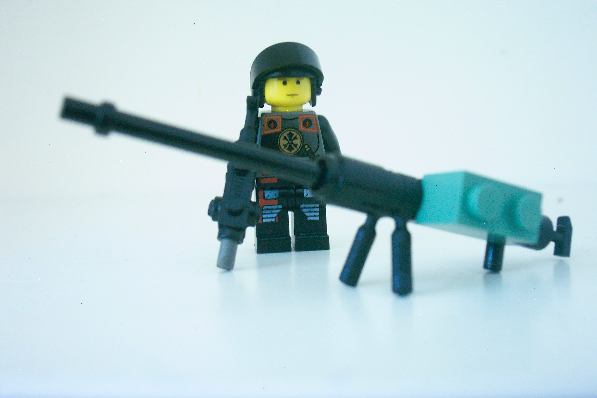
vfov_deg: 37.9
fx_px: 580
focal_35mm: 35
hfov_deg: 54.4
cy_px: 199
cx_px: 298
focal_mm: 7.5
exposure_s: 1/10
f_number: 2.8
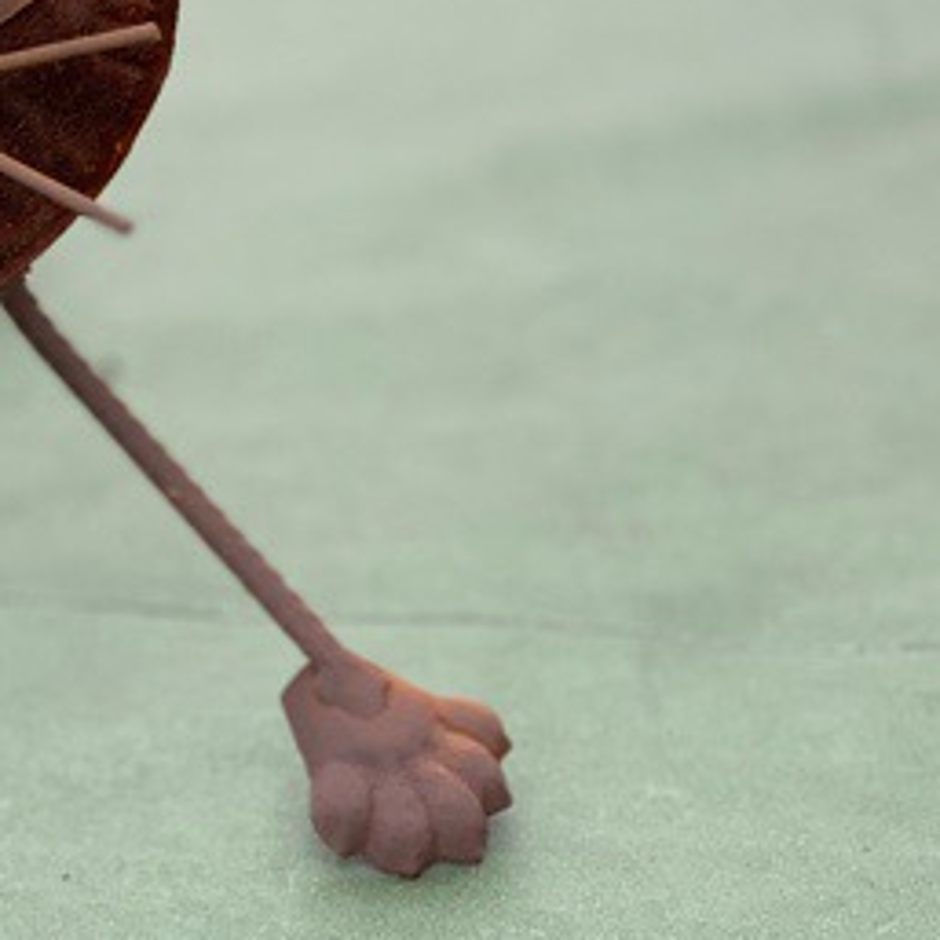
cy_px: 135
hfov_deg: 11.9
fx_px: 4393
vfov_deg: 12.1
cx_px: -249
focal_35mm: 143
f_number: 2.4
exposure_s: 1/122
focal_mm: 6
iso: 25
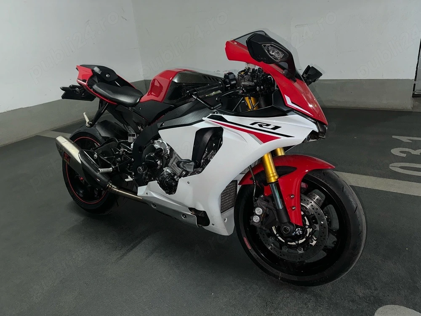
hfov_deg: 71.6
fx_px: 292
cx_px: 210
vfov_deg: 56.8
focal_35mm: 24
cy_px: 158
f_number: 1.78
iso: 80
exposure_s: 1/5
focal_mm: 6.76
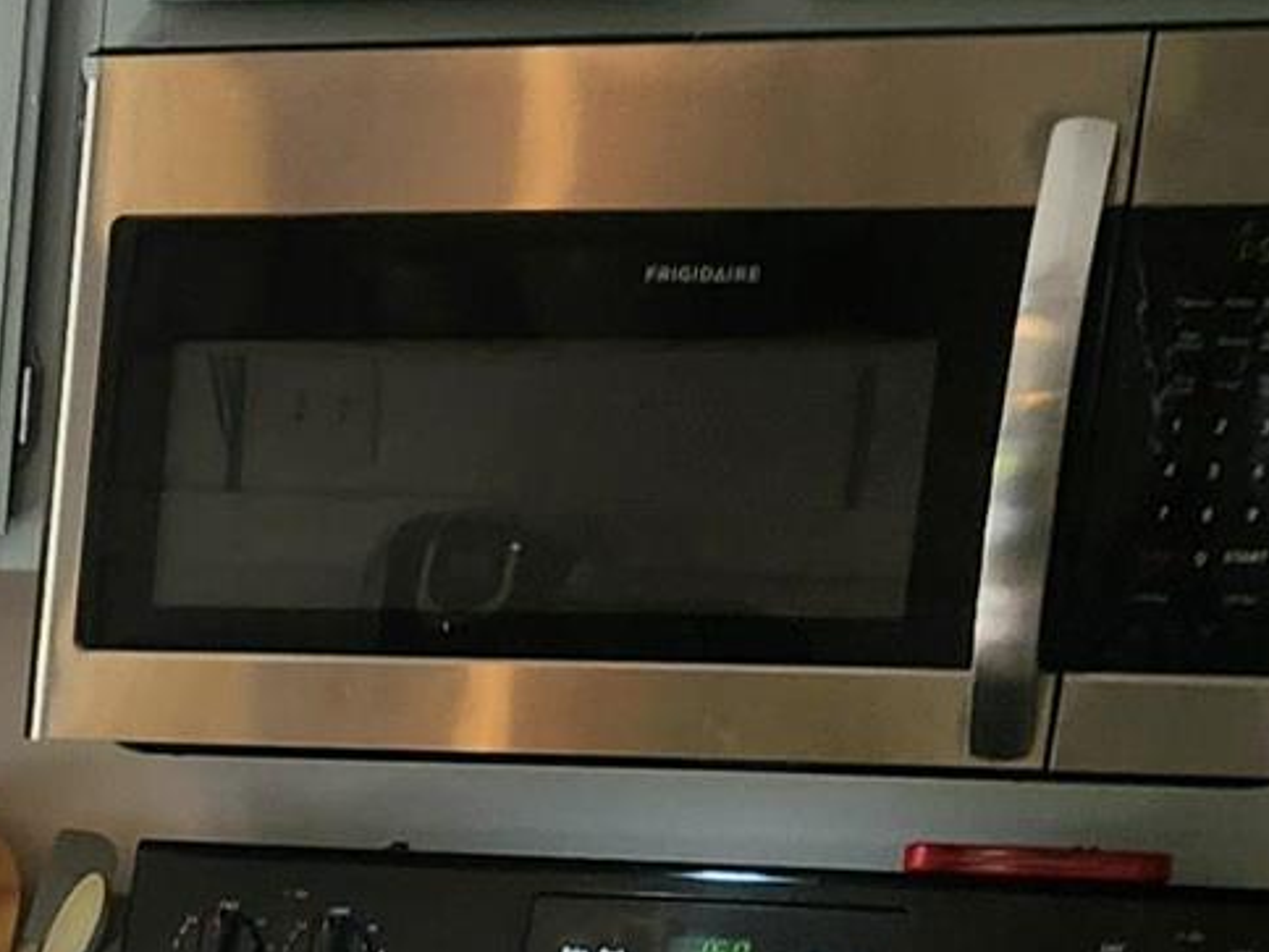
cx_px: -1122
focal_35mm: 146
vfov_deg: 9.3
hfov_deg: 12.2
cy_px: 2109
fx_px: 5352
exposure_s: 1/120
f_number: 1.8
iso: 64
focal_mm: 5.4
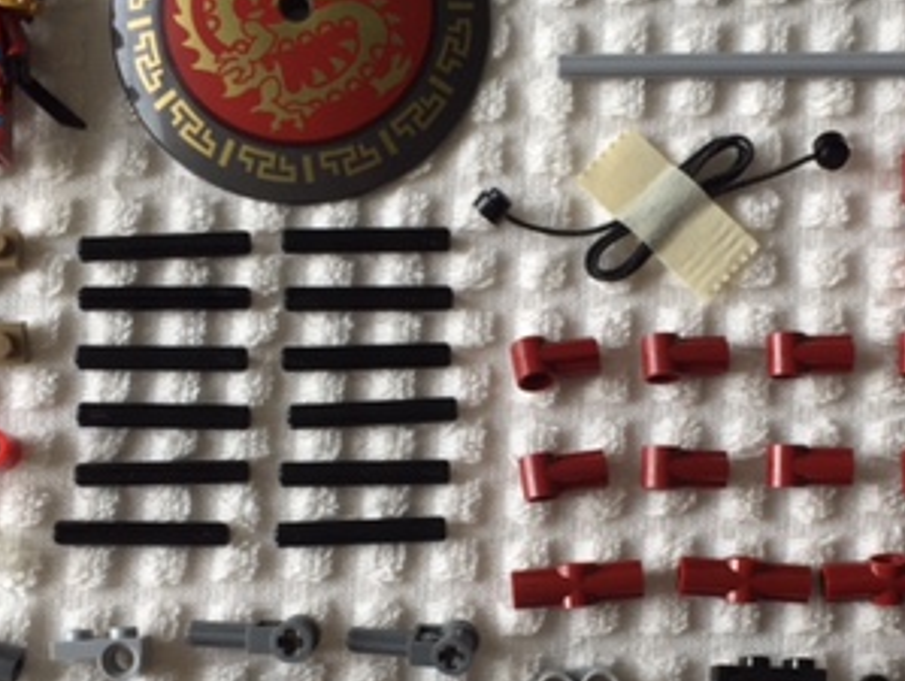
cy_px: 472
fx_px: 1623
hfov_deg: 31.0
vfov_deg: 23.6
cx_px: 569
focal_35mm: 62
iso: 40
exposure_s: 1/120
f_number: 2.2
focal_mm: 4.15
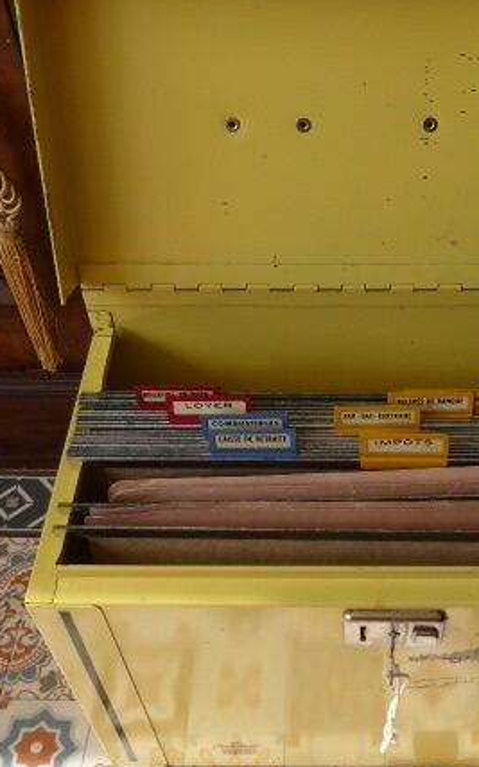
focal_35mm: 46
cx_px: 353
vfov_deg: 43.5
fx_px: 962
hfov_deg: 27.6
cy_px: 382
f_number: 3.5
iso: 100
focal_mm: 5
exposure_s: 1/125
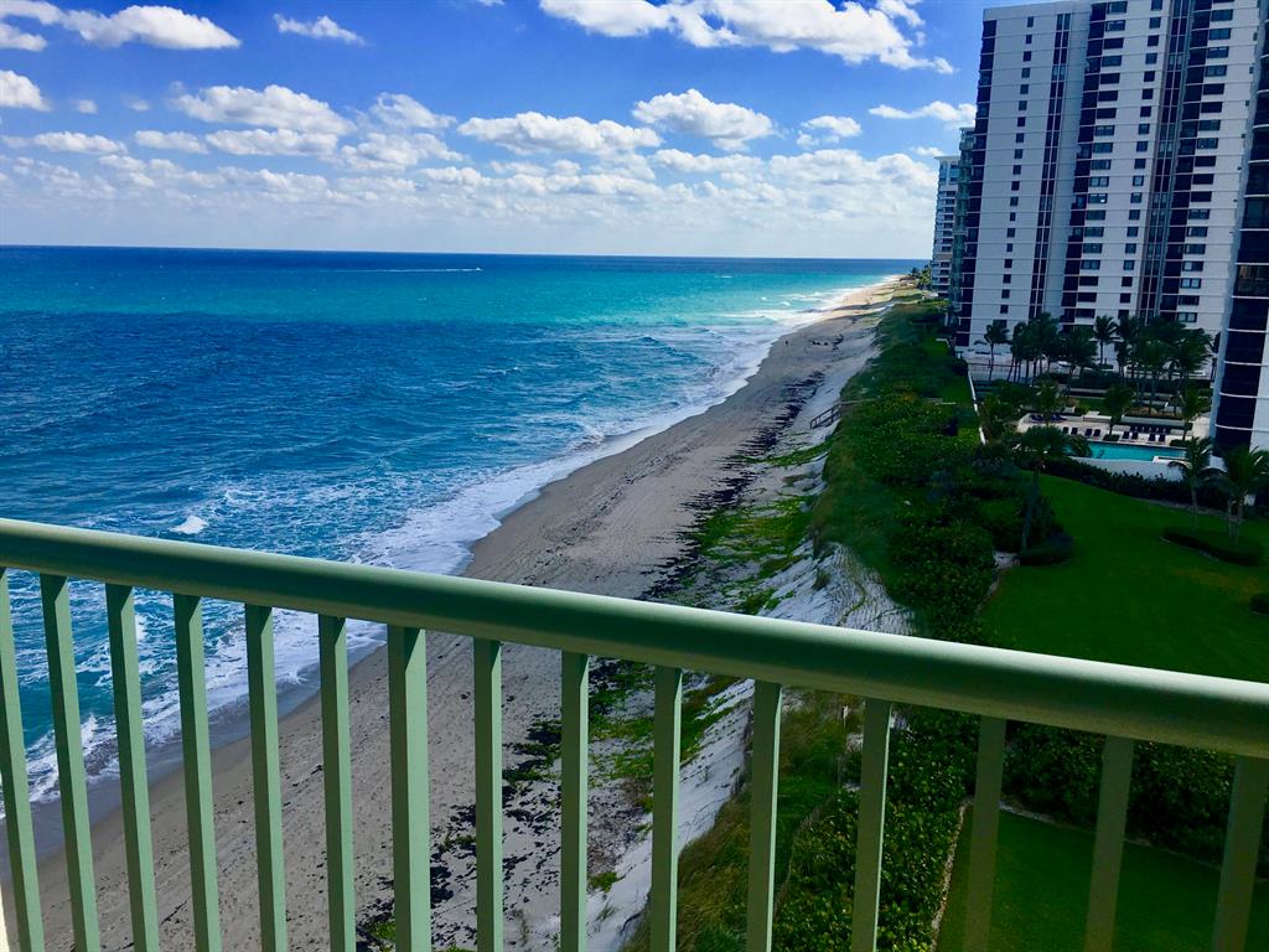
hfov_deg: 61.7
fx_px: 1063
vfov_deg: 48.2
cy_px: 476
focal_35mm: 29
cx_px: 634
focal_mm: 4.15
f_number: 2.2
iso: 25
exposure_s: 1/1972
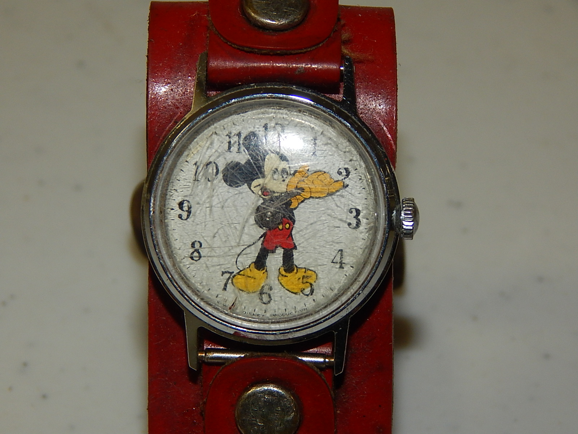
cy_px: 217
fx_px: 2187
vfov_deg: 11.3
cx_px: 289
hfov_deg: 15.1
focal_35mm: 131
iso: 200
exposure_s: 1/30
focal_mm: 23.4
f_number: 9.6
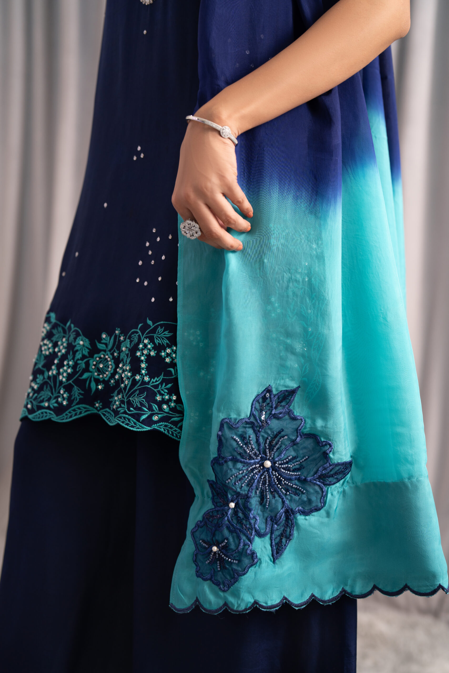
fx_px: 935
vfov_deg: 39.6
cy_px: 336
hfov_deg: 27.0
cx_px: 224
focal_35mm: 50
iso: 250
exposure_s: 1/160
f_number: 2.5
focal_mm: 50
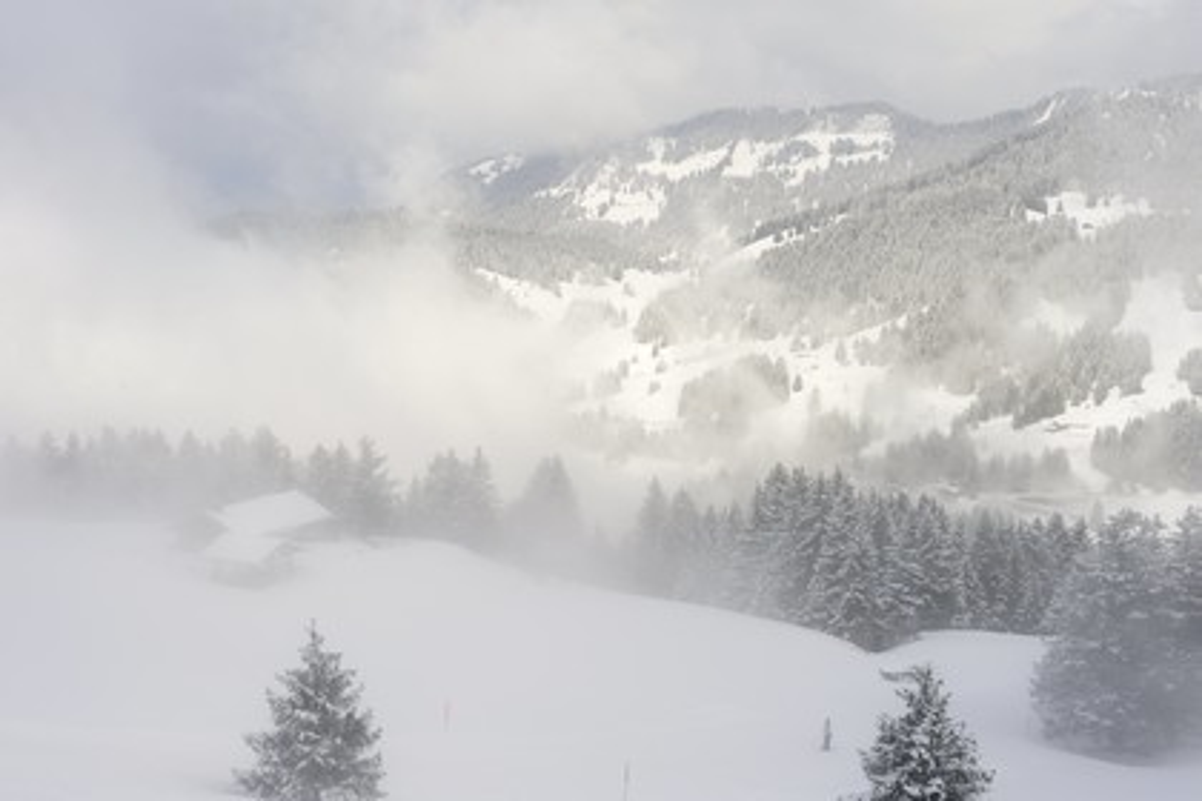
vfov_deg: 28.1
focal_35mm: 48
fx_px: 1603
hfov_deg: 41.1
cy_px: 400
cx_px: 601
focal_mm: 48
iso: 200
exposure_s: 1/250
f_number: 11
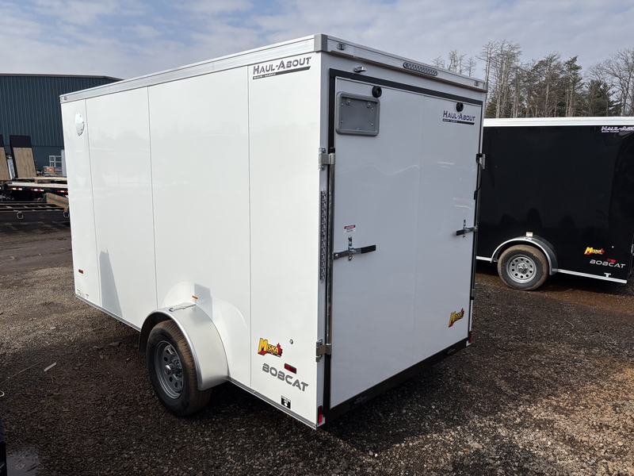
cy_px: 238
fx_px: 476
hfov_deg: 67.3
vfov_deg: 53.1
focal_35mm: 26
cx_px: 317
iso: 50
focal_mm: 5.96
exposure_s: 1/8850
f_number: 1.6
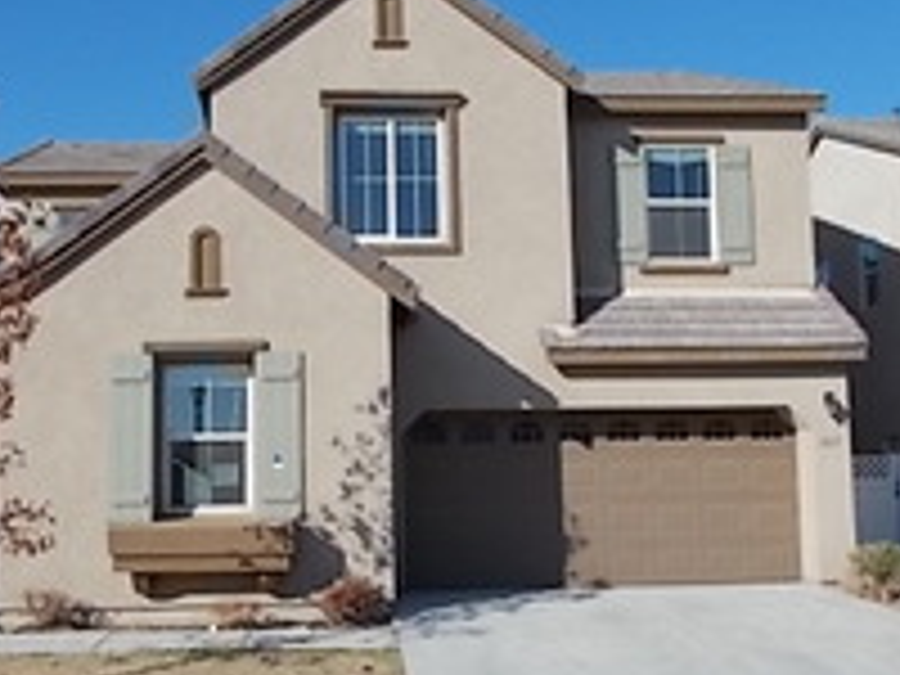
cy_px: 405
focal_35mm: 45
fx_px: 1170
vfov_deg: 32.1
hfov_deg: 42.0
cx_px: 400
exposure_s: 1/160
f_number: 8
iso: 80
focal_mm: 4.6
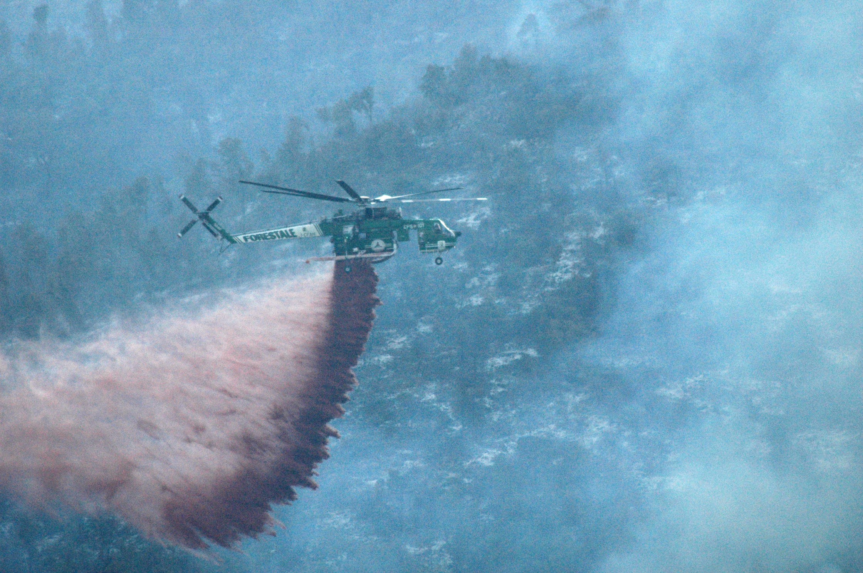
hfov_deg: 4.6
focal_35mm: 450
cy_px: 286
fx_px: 10775
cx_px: 432
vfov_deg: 3.0
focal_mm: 300
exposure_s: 1/2500
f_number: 6.3
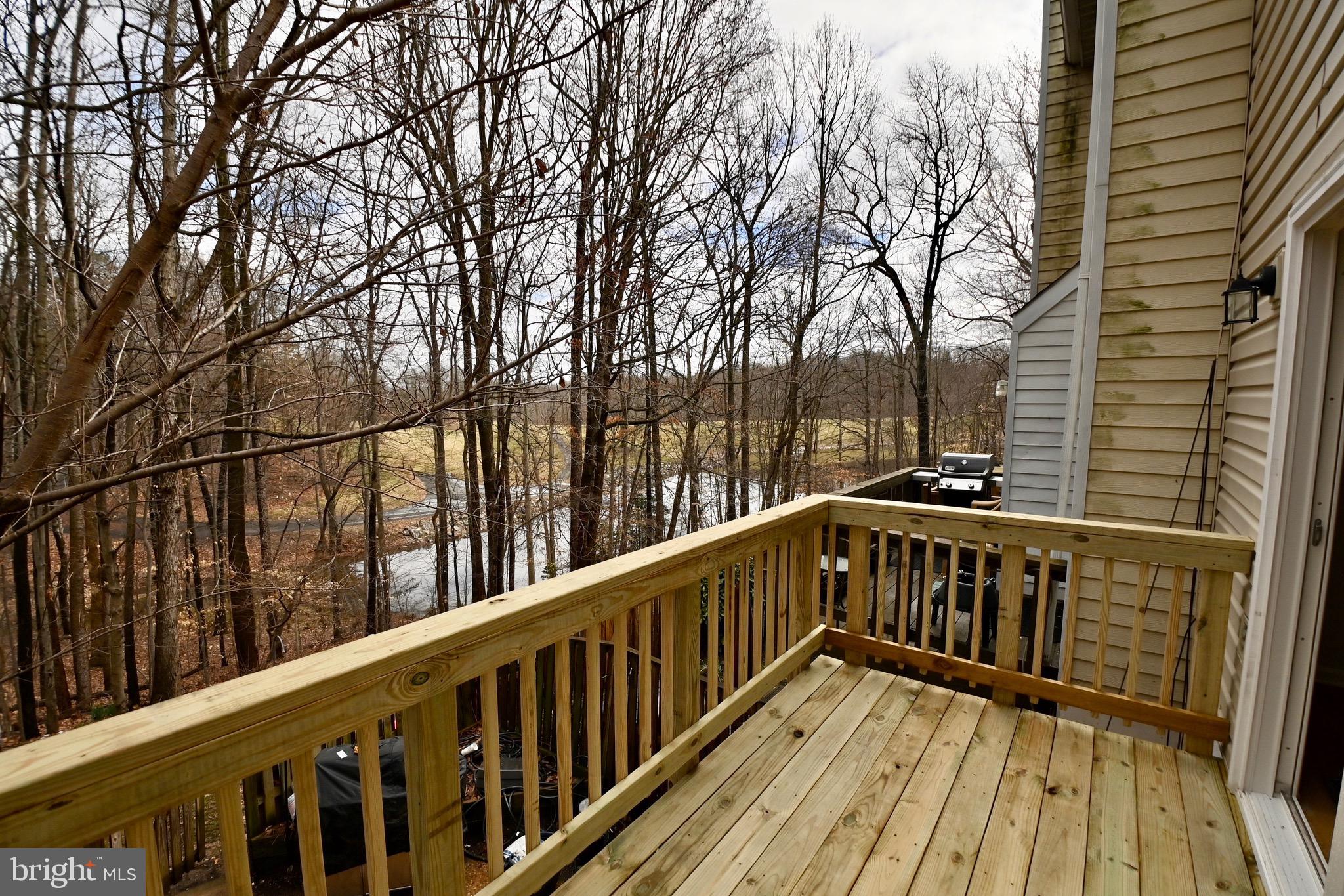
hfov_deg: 100.4
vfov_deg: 77.3
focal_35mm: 15
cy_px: 448
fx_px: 560
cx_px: 672
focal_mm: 10
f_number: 7.1
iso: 180
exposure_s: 1/1000
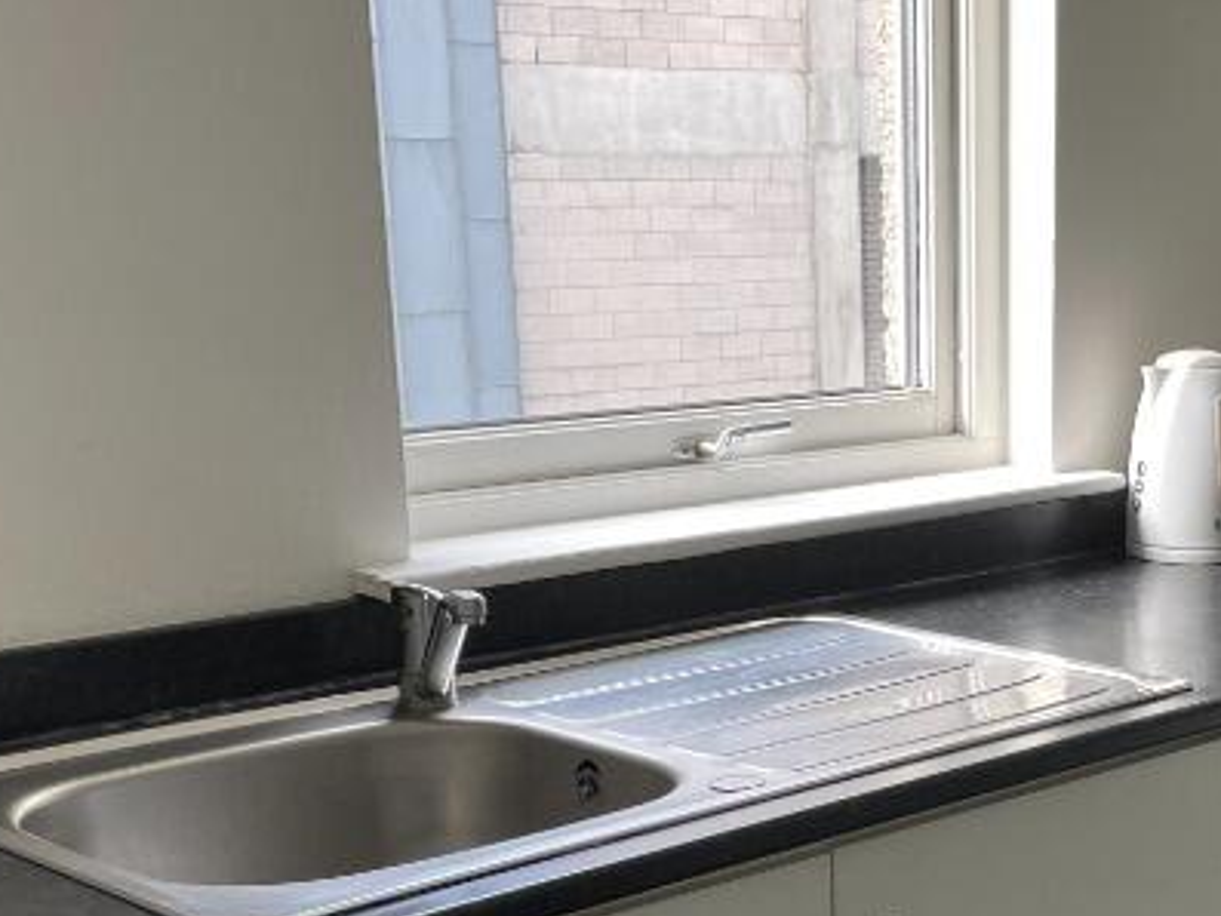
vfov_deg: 21.4
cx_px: 1086
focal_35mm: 67
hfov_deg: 27.9
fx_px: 2364
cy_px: 830
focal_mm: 4.2
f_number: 1.6
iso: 64
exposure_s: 1/121
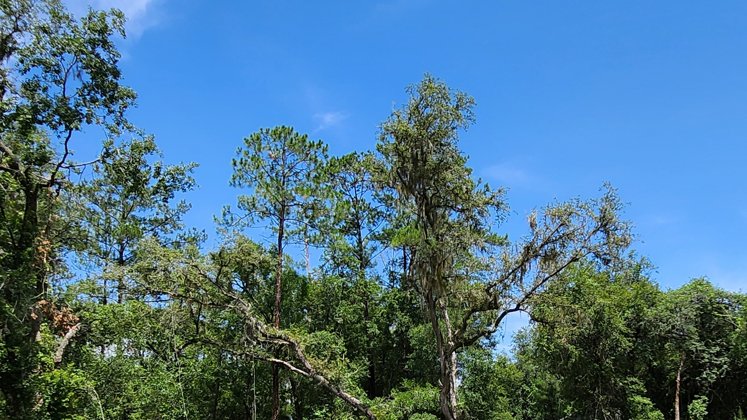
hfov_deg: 64.3
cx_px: 499
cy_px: 323
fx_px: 574
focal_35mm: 29
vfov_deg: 38.9
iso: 32
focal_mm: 1.7
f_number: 2.2
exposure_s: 1/1036
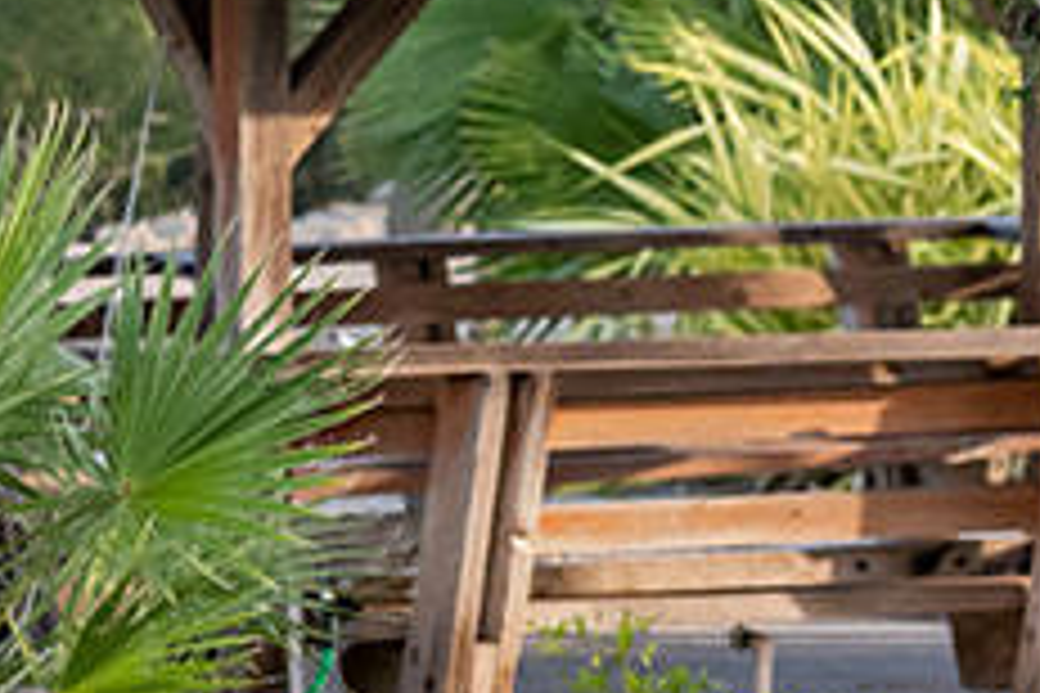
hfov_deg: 6.0
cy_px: -839
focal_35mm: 346
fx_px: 9995
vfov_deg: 3.9
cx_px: 383
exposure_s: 1/4000
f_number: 2.8
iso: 800
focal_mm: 50
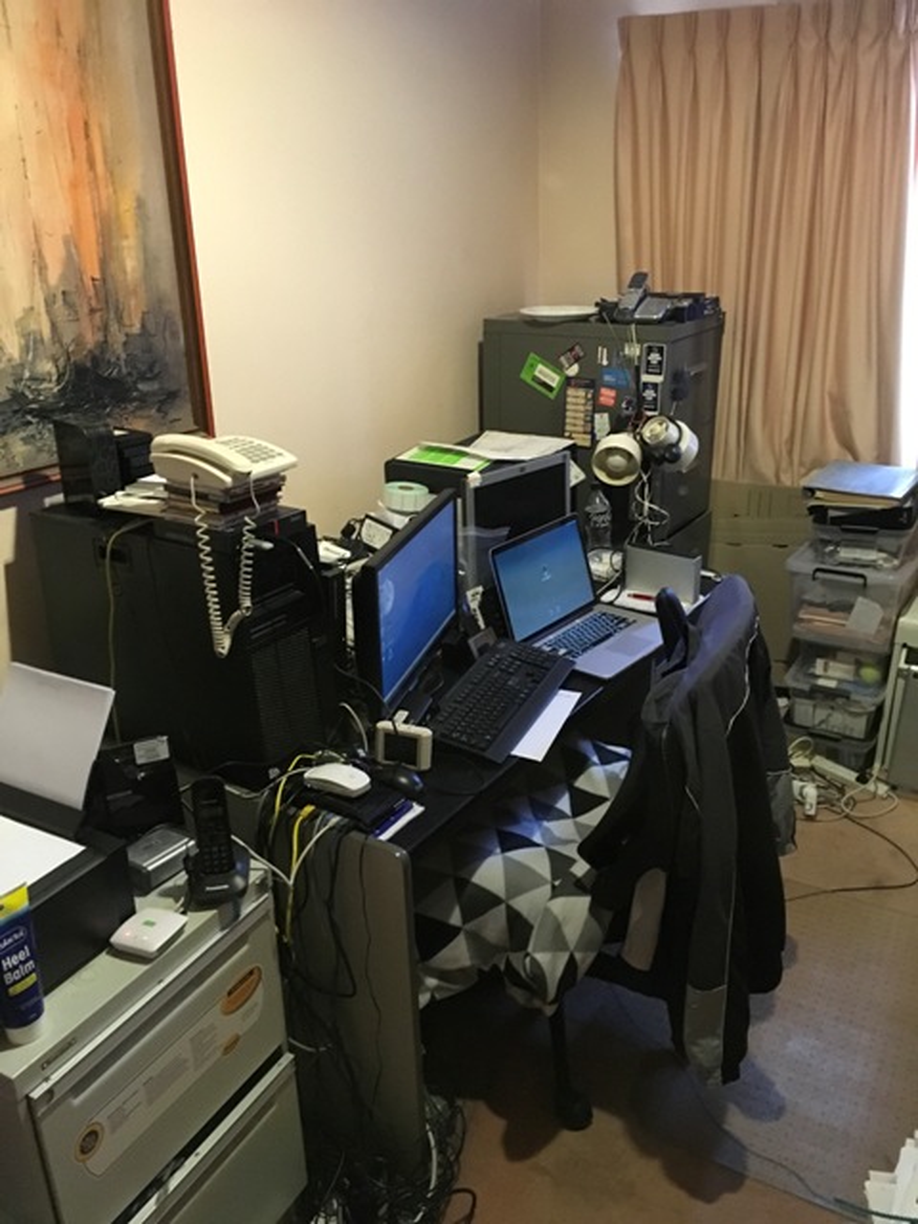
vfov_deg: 61.7
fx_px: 1025
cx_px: 459
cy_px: 612
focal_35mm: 29
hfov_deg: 48.2
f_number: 2.2
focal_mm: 4.15
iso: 320
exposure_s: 1/17
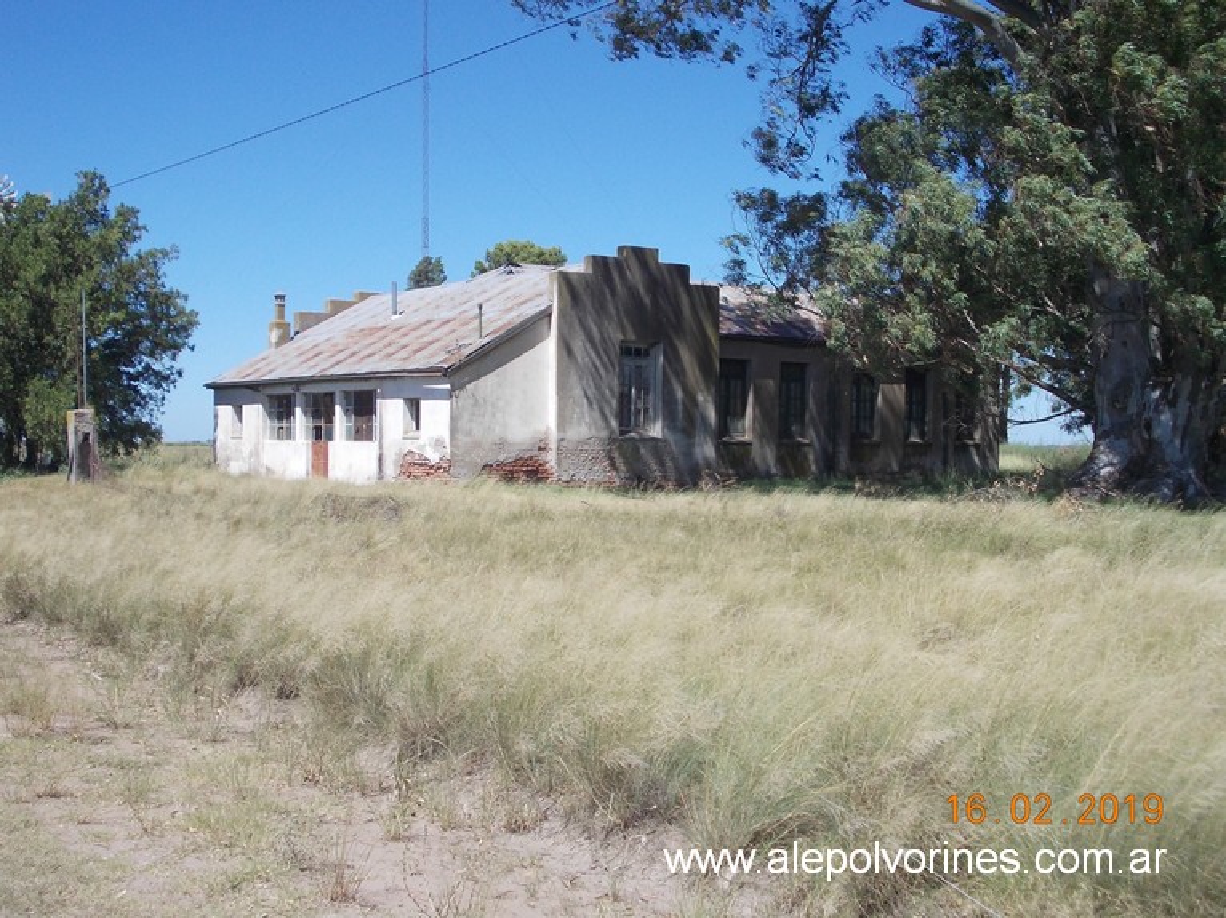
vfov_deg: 33.6
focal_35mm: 43
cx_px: 613
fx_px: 1522
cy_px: 459
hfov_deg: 43.9
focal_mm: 6.1
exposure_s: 1/250
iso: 80
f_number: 6.5
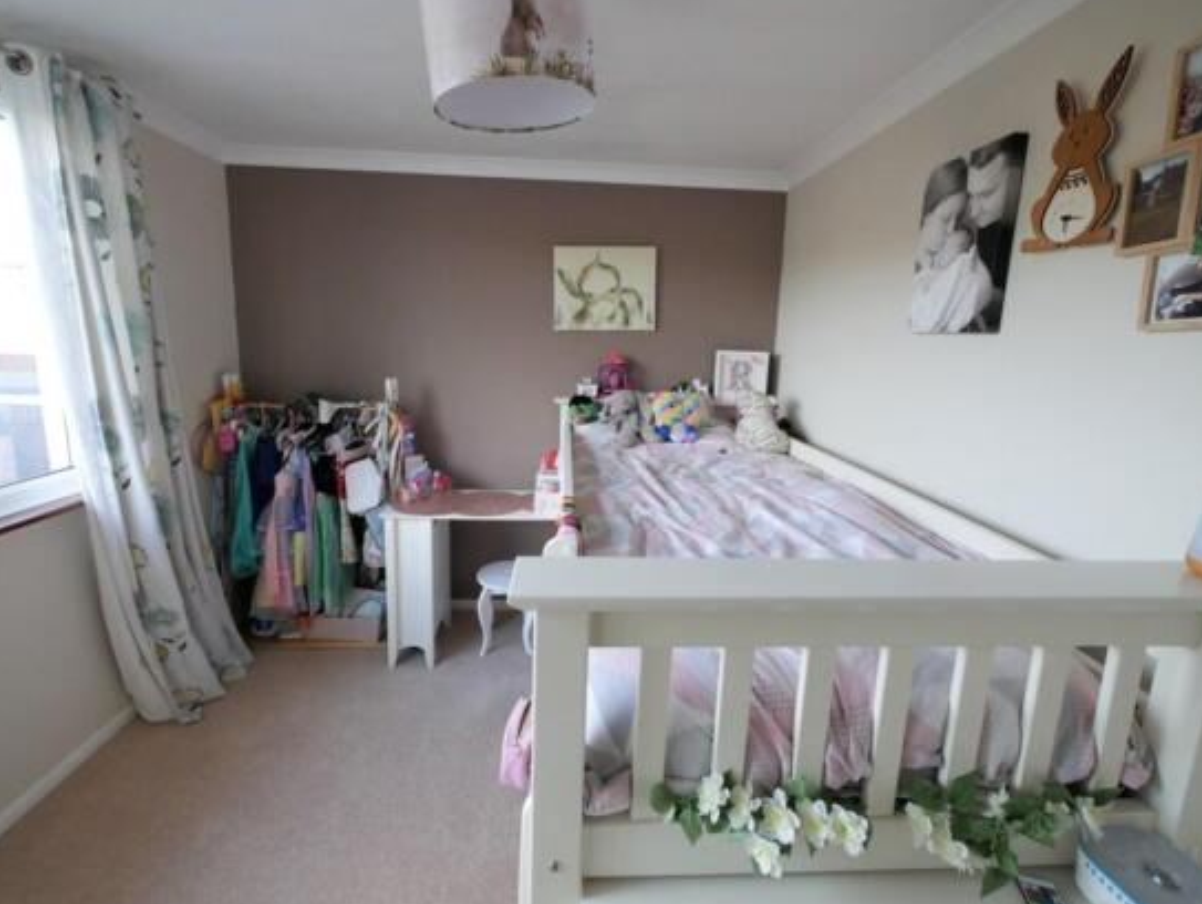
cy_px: 431
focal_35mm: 15
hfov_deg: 98.1
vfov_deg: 81.8
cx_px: 600
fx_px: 521
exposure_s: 1/60
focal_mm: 7
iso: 640
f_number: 4
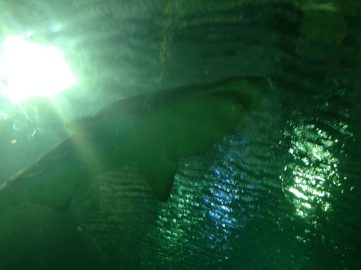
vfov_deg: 42.9
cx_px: 180
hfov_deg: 55.4
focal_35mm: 33
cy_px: 135
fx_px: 344
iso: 125
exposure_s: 1/20
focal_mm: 4.12
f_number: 2.4
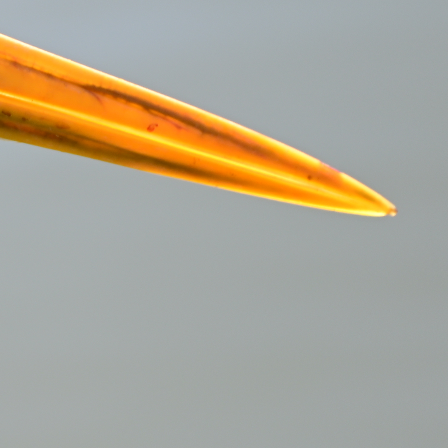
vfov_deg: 1.4
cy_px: 368
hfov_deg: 1.4
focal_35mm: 1215
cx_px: -440
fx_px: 17790
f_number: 8
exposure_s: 1/100
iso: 100
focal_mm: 300
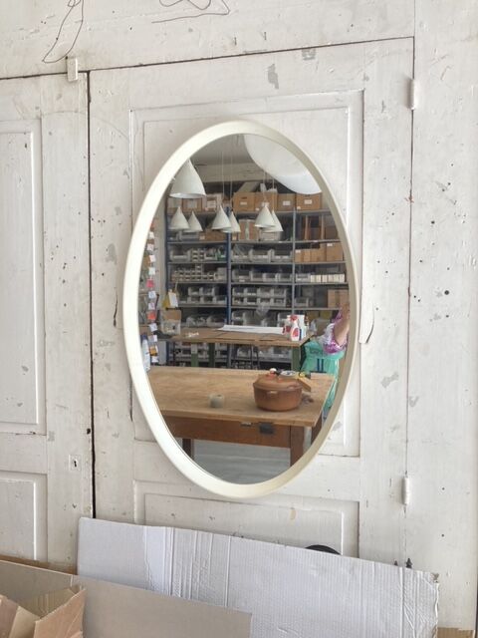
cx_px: 239
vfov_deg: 63.4
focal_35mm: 28
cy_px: 319
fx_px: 516
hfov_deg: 49.7
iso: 64
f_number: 1.8
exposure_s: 1/121
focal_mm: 3.99
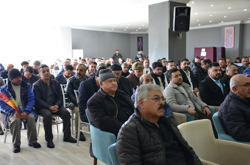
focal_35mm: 39
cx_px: 125
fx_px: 270
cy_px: 82
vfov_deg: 34.1
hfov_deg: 49.6
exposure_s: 1/60
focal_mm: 26
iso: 720
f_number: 4
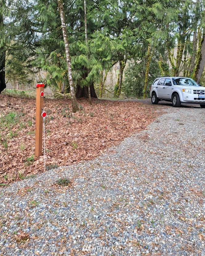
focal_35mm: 31
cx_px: 99
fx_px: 235
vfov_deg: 56.8
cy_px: 103
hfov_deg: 47.1
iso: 40
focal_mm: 5
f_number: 1.8
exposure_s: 1/245
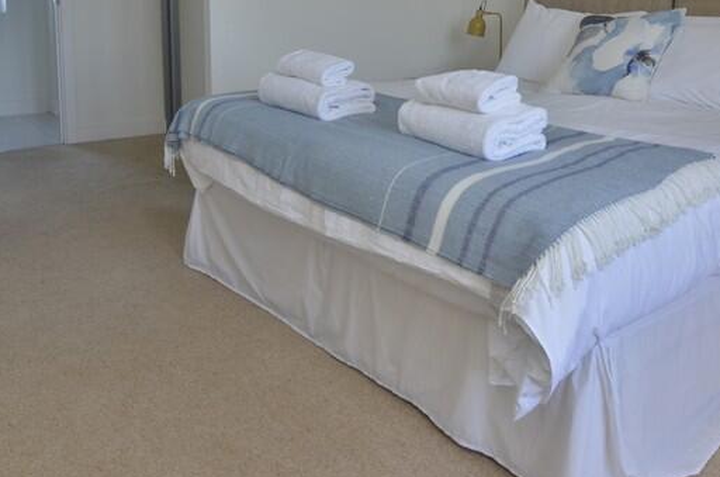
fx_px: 659
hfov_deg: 57.0
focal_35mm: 33
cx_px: 426
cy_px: 82
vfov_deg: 38.0
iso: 200
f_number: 4
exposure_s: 1/60
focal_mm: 11
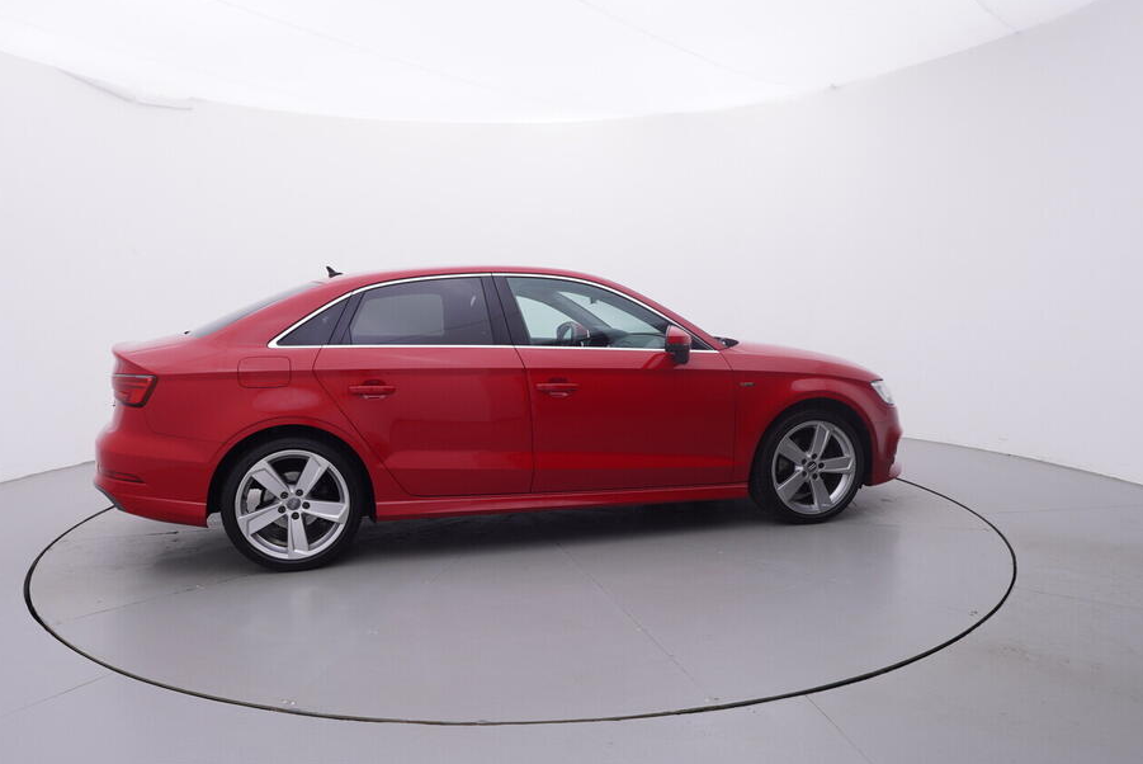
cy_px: 398
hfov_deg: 70.1
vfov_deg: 50.3
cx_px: 521
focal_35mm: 26
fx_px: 812
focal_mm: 15
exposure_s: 1/80
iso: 200
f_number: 5
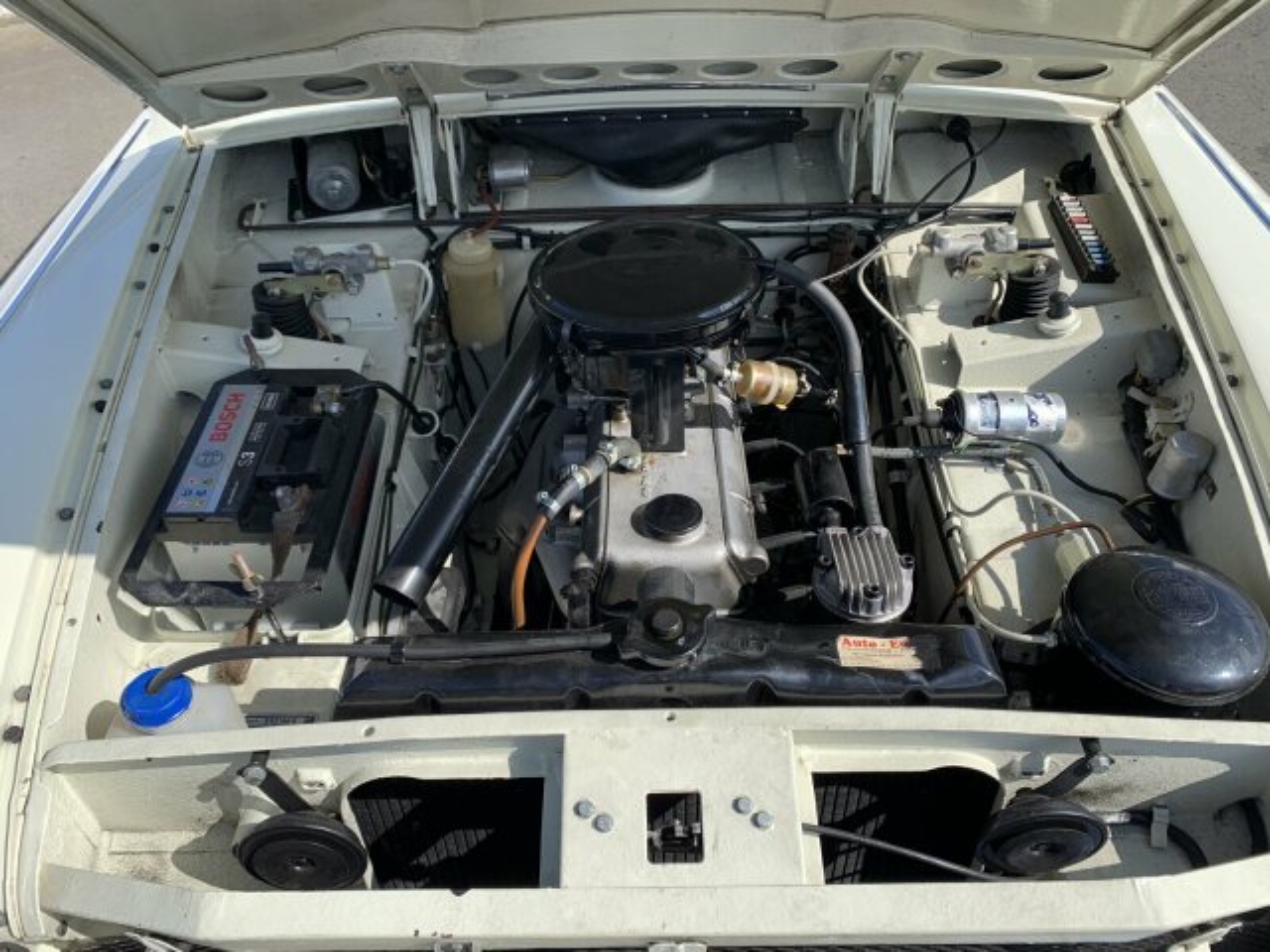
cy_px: 476
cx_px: 635
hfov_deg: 67.3
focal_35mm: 26
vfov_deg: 53.1
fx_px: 954
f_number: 1.8
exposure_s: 1/1953
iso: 25
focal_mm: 4.25
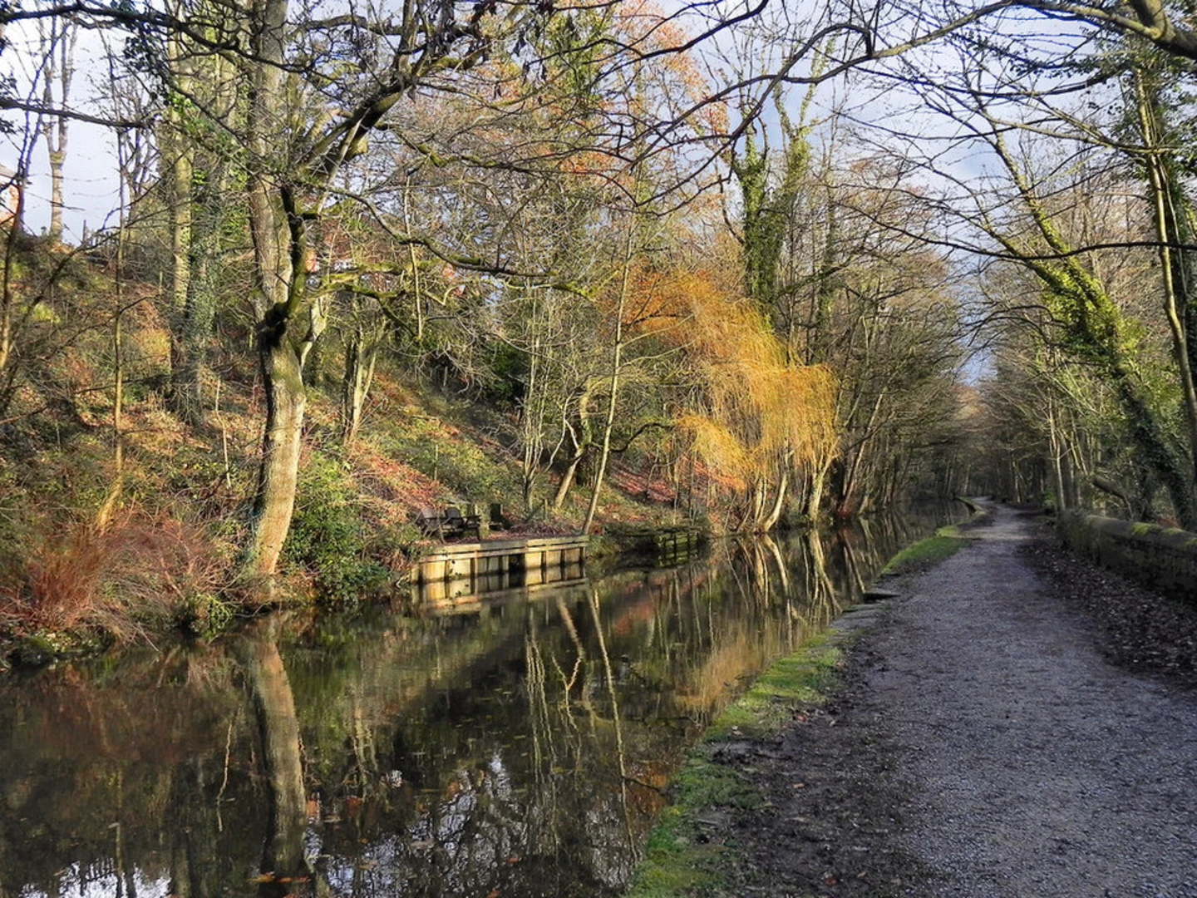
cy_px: 449
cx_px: 598
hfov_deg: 55.4
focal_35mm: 33
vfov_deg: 42.9
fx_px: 1141
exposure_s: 1/188
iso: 160
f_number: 3.5
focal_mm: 5.9
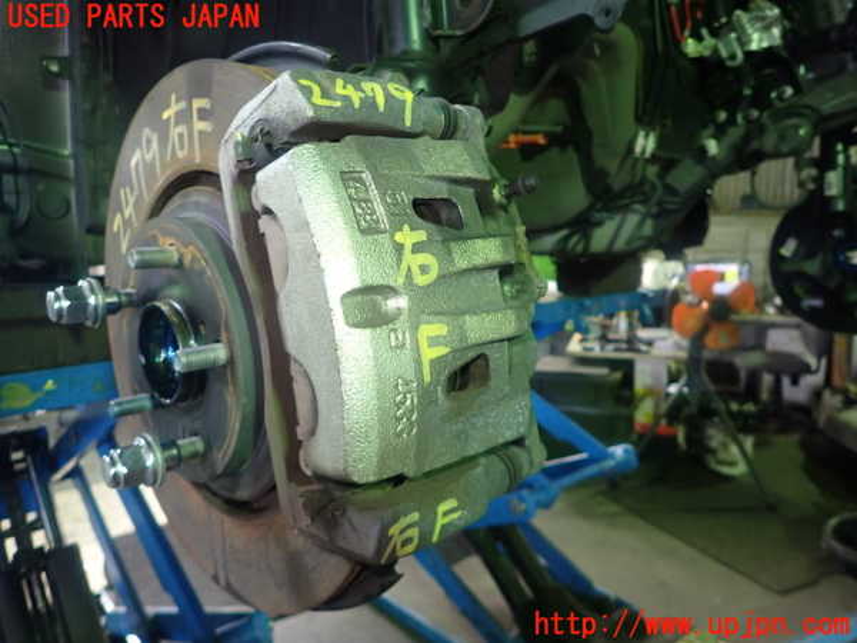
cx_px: 428
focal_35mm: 25
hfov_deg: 69.4
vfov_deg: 54.9
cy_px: 322
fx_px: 619
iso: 250
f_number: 2
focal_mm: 4.5
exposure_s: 1/30
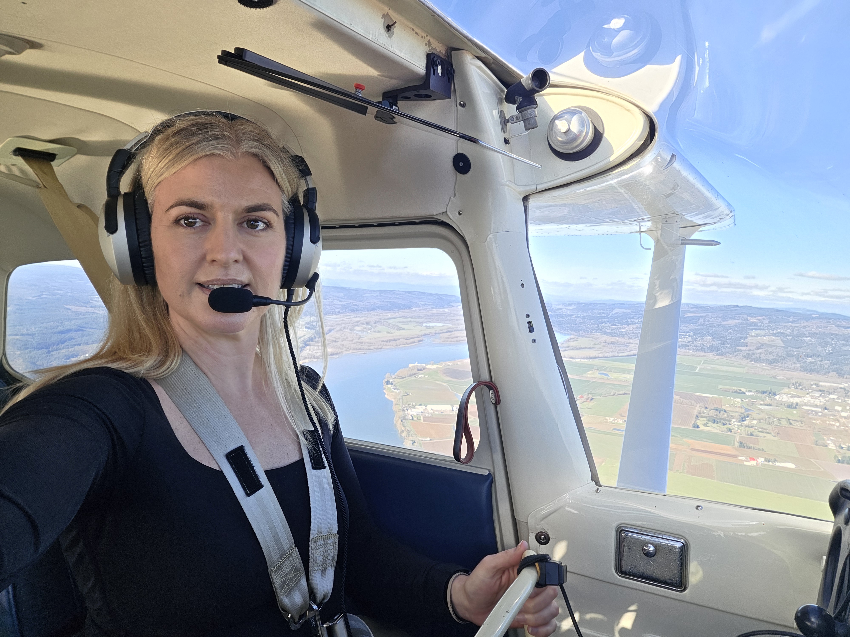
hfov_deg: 69.4
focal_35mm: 25
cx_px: 425
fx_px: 614
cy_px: 318
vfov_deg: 54.9
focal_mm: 2.9
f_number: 2.2
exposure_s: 1/213
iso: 25
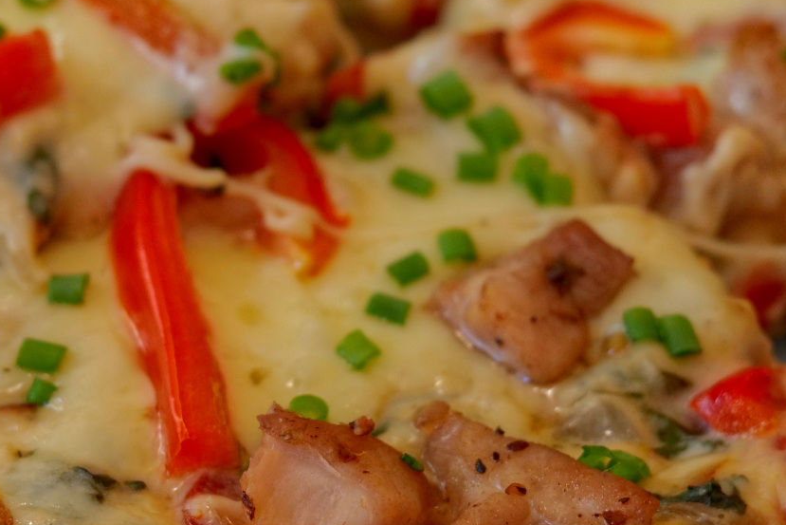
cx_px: 265
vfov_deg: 9.9
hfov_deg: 14.7
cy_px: 183
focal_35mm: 139
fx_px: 3035
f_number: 7.1
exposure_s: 1/80
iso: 2000
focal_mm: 60
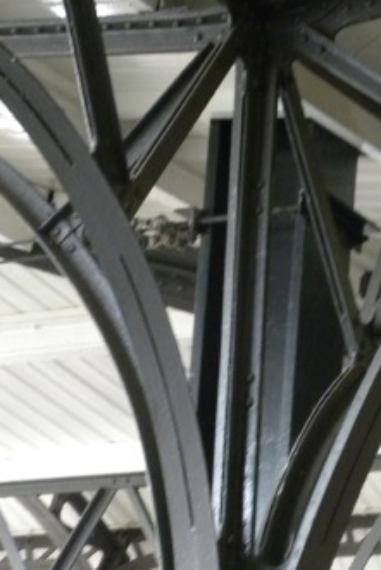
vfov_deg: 10.8
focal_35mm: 191
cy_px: 391
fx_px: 3029
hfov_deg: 7.2
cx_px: 253
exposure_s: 1/15
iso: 400
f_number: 4
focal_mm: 16.9
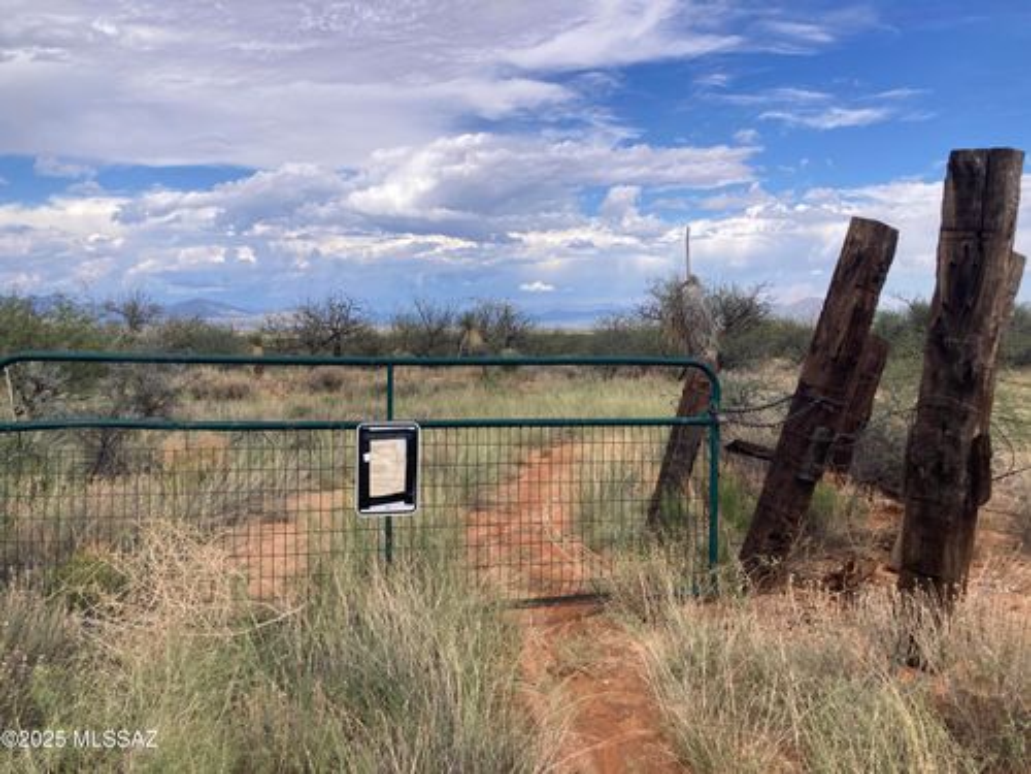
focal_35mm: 28
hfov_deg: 63.4
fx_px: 834
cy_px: 387
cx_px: 516
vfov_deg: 49.7
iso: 25
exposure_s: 1/2667
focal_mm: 3.99
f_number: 1.8
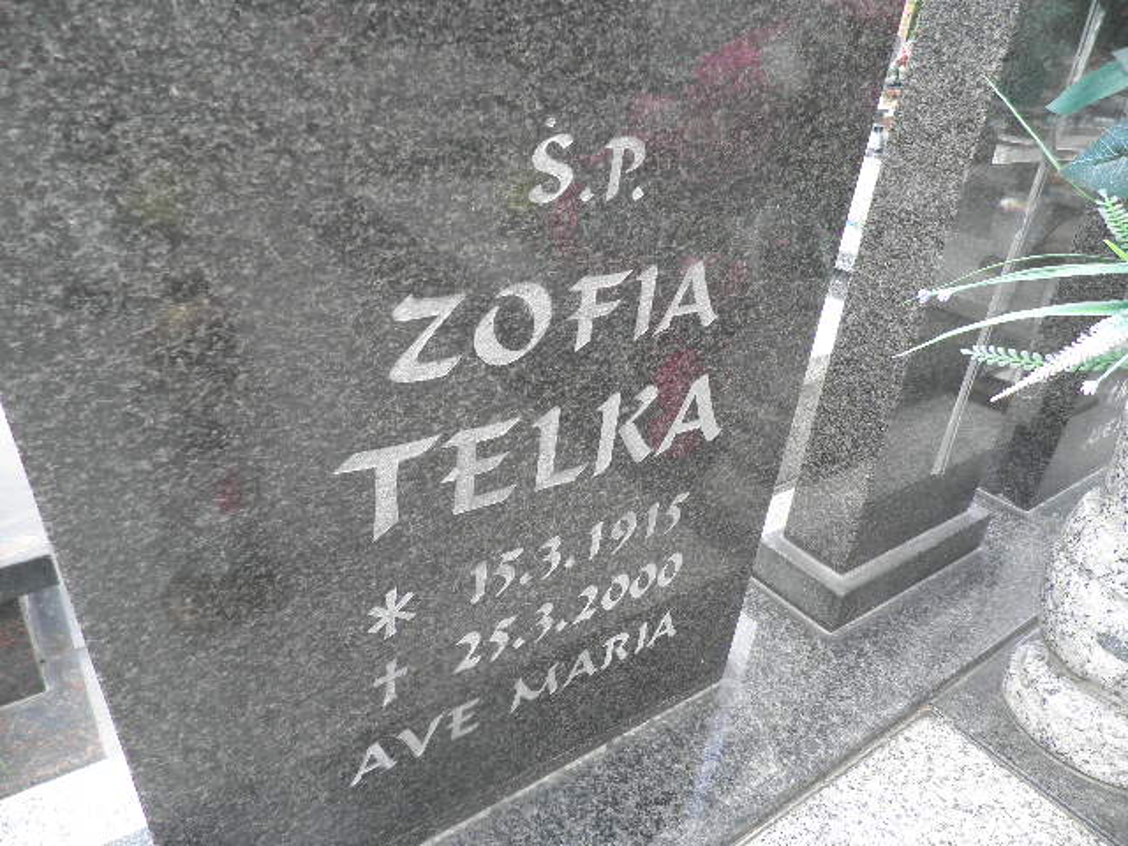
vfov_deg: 56.8
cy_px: 423
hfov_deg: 71.6
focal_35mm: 24
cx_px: 564
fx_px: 782
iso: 64
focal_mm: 4.3
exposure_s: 1/80
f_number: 3.3
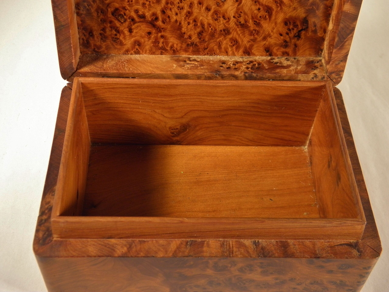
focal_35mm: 47
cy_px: 146
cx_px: 194
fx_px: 528
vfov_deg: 30.9
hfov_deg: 40.4
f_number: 3.9
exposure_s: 1/40
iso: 200
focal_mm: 8.6
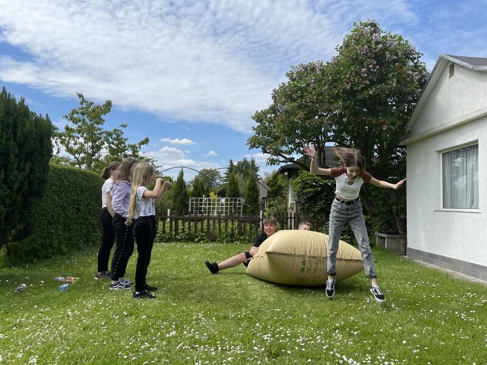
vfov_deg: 53.1
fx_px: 366
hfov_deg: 67.3
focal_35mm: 26
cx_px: 244
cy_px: 182
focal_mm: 5.1
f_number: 1.6
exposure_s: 1/5376
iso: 32
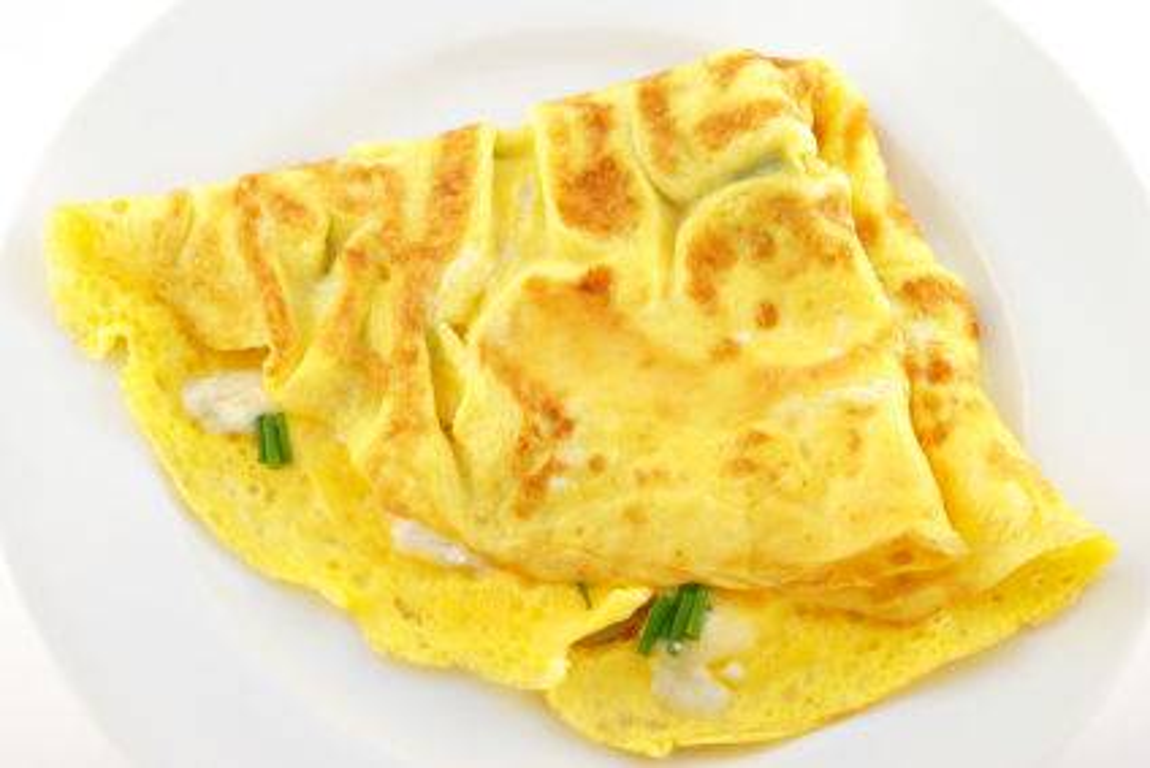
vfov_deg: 8.7
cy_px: 384
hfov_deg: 13.0
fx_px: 5033
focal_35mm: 158
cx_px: 575
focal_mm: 105
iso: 100
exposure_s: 1/2.5
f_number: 22
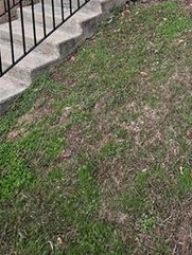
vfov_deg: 40.7
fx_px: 266
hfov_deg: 37.4
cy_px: -29
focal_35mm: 36
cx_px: 169
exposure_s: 1/960
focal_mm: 1.57
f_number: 1.8
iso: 32
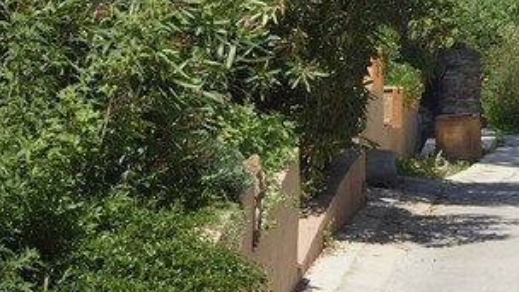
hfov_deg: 7.4
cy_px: -498
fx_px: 3950
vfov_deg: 4.1
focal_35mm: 287
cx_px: 833
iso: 200
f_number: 11
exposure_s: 1/400
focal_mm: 52
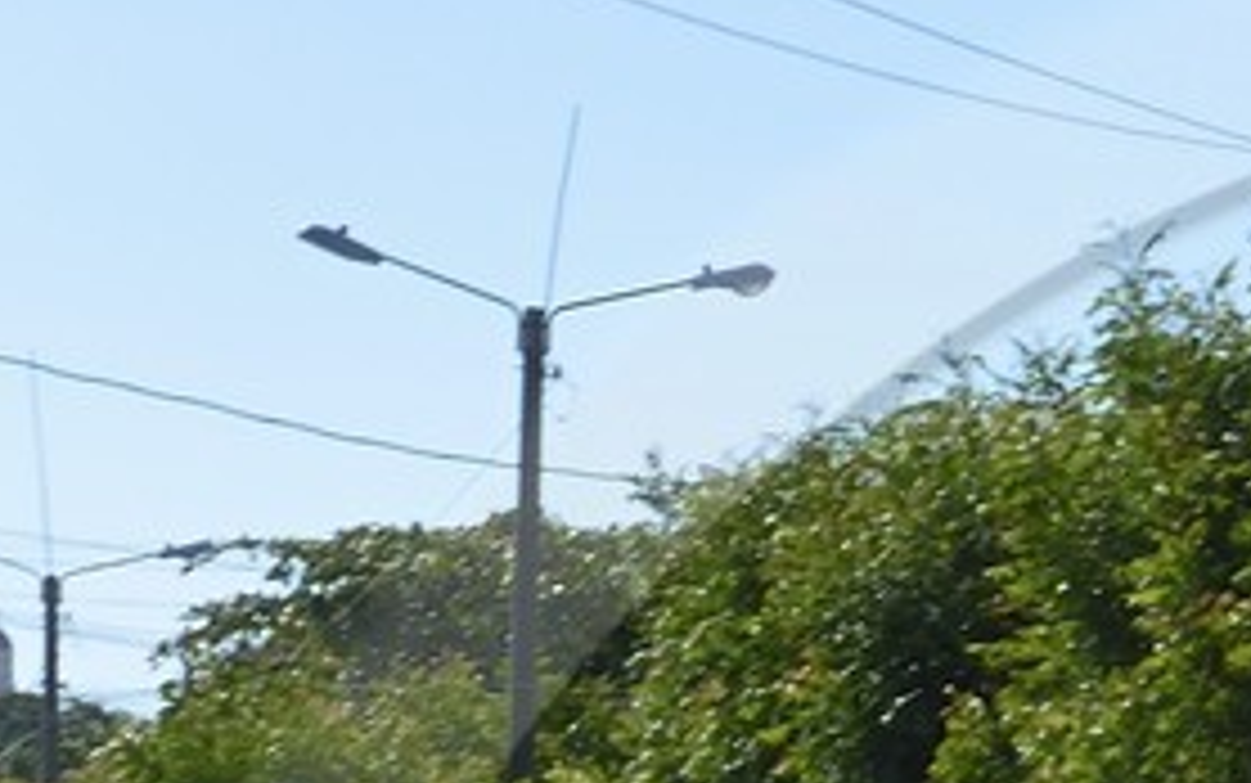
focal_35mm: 246
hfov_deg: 8.3
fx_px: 8390
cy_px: 1732
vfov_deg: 5.2
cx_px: 1854
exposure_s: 1/60
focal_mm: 42
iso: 200
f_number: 22
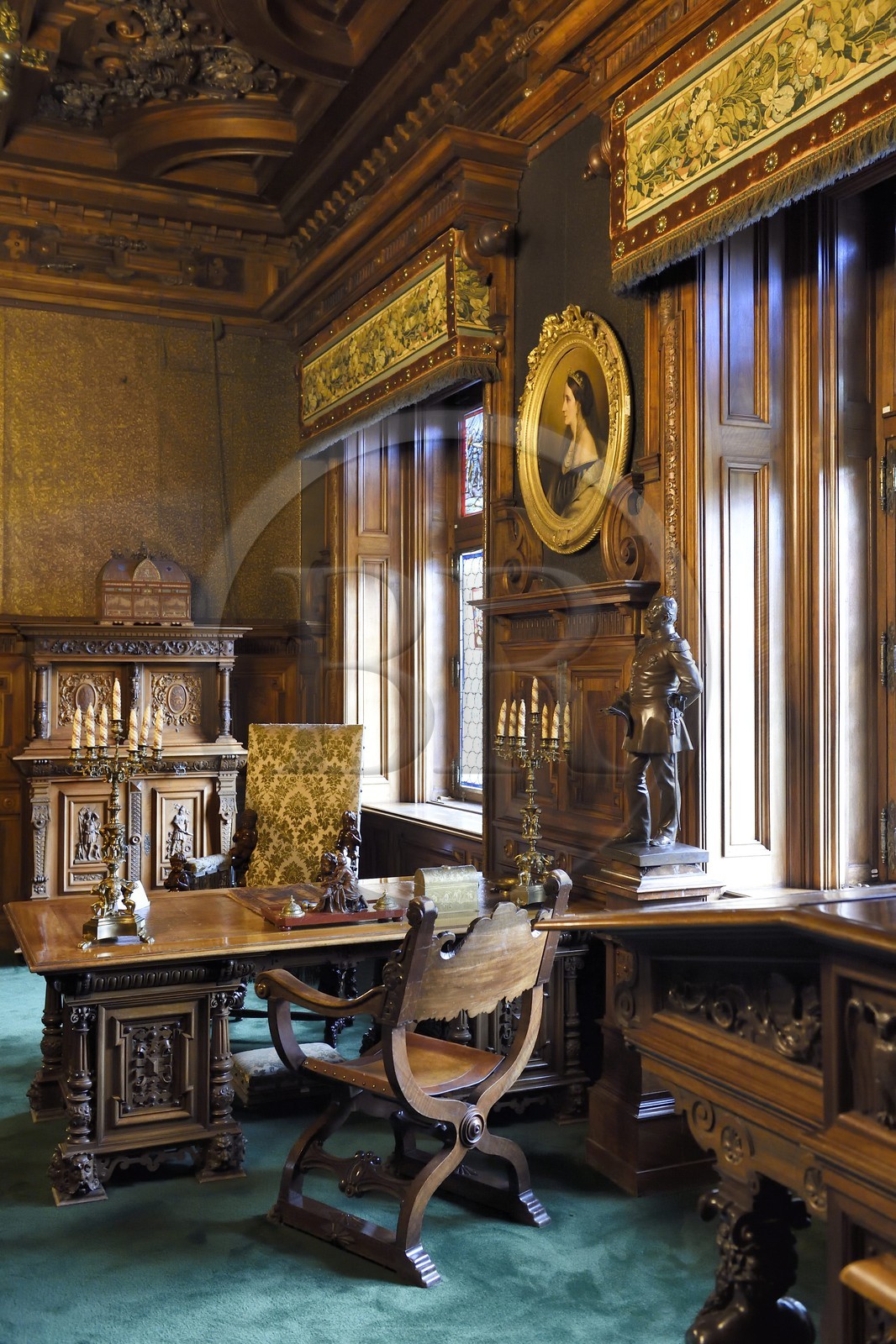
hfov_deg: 41.1
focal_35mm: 32
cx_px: 448
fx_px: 1195
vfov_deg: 58.7
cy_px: 672
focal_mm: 32
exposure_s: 1/50
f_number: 5
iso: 4000
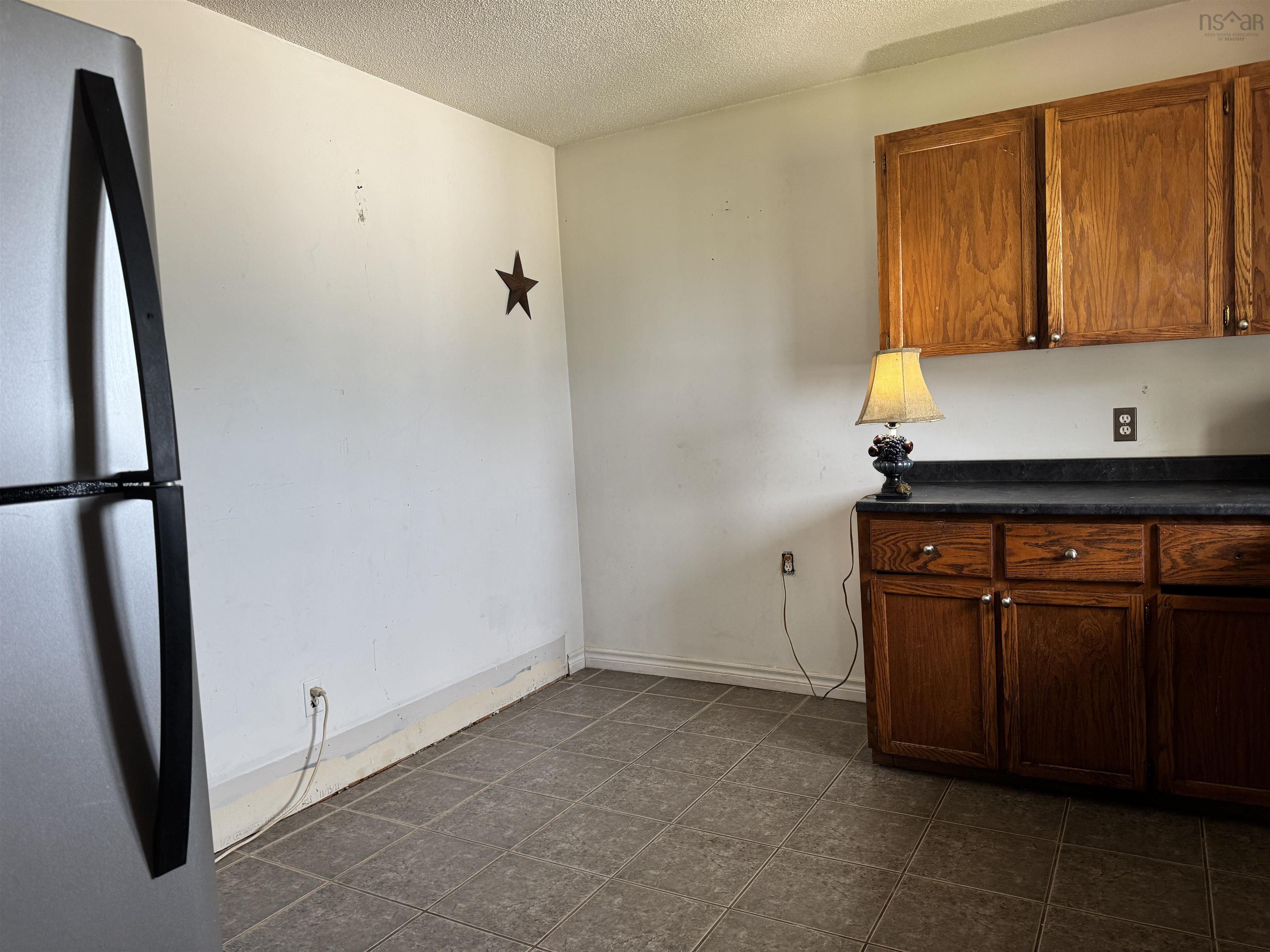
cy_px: 476
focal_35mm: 24
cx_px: 635
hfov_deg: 71.6
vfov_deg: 56.8
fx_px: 881
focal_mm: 6.76
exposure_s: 1/120
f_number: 1.78
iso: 160
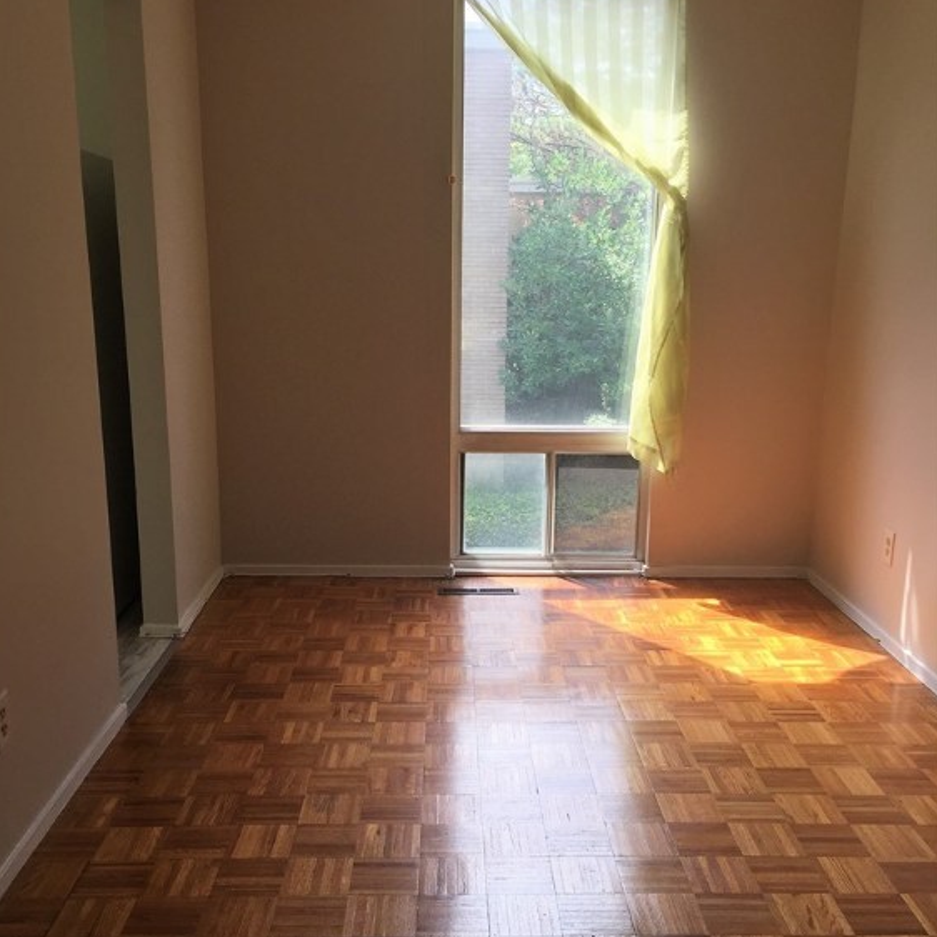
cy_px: 520
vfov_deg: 47.1
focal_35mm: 35
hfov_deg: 47.2
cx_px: 463
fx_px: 1072
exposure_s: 1/297
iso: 32
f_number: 2.2
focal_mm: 4.15
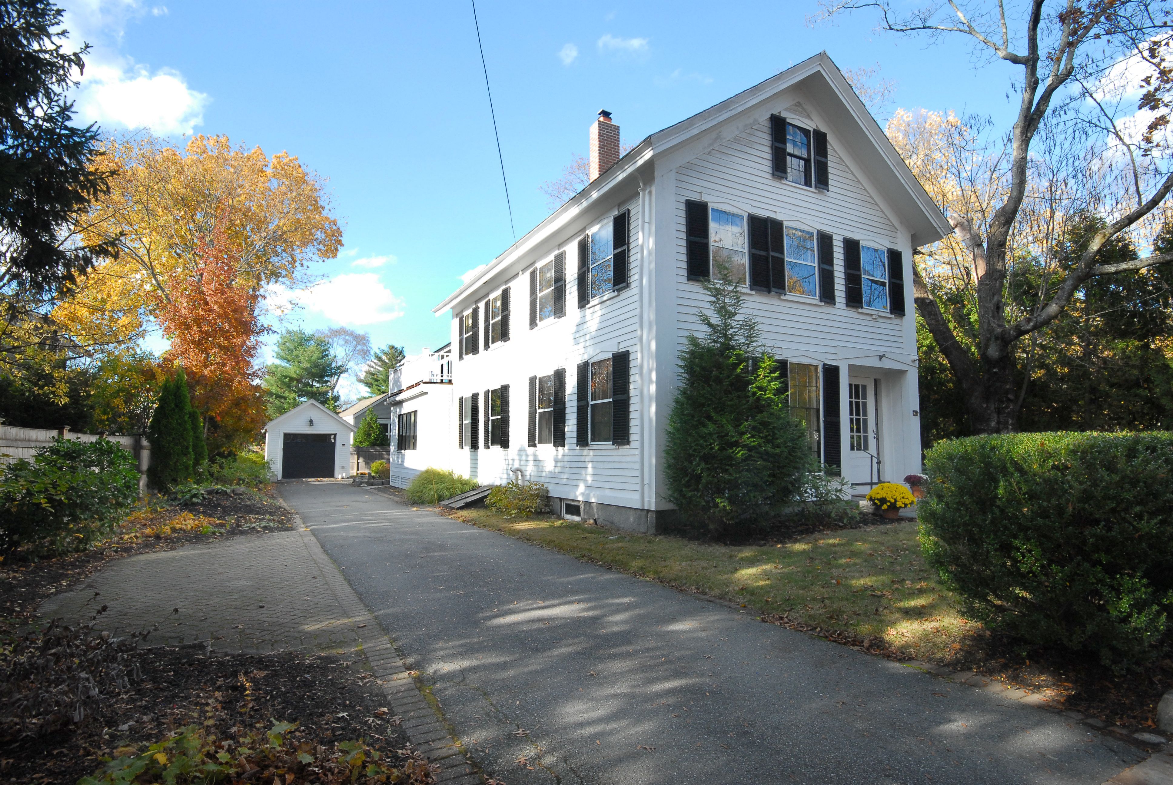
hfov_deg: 89.9
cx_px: 586
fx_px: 587
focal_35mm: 18
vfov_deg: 67.5
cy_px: 392
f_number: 11
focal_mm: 12
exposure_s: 1/80
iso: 400
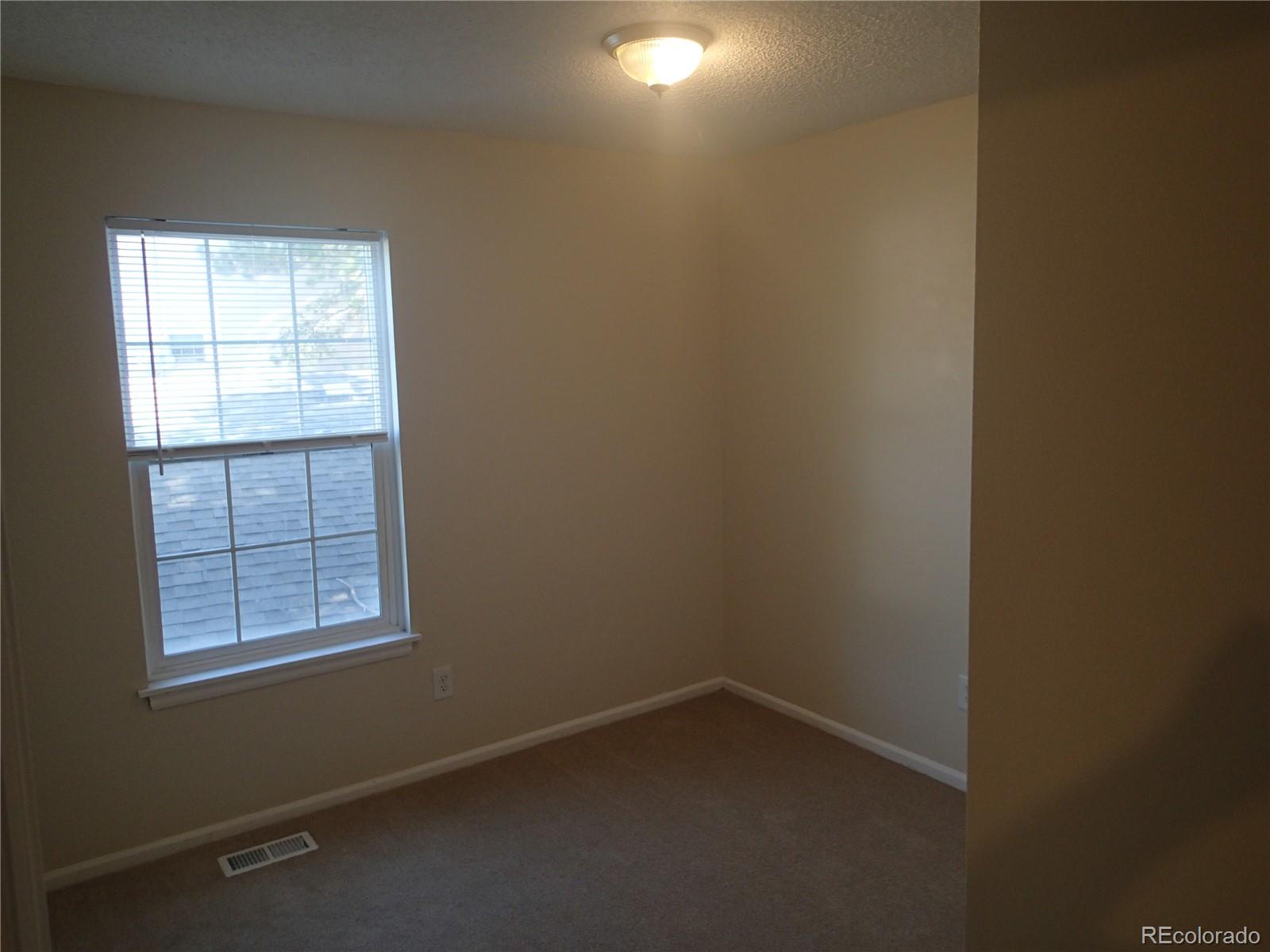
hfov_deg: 69.4
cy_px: 476
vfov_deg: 54.9
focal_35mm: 25
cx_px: 635
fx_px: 917
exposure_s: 1/60
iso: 125
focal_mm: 4.5
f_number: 2
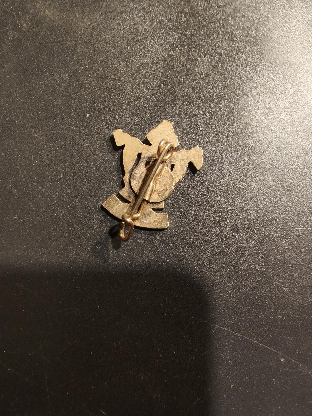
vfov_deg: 73.9
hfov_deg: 58.9
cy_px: 208
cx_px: 156
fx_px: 276
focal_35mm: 23
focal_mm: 2.32
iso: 200
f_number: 2
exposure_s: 1/50.5
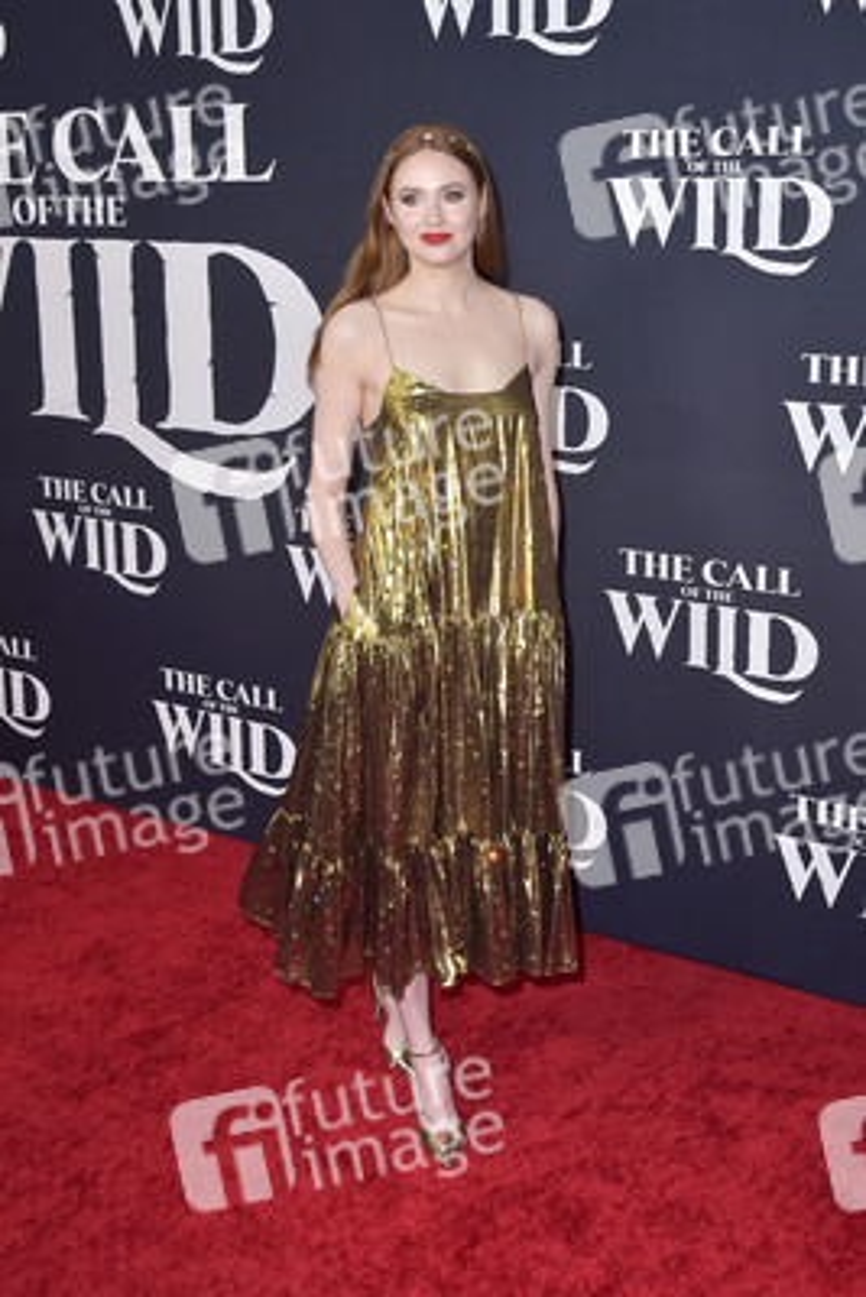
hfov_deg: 35.1
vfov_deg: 50.7
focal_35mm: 38
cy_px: 648
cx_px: 433
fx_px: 1370
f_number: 7.1
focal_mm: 38
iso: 500
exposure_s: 1/250
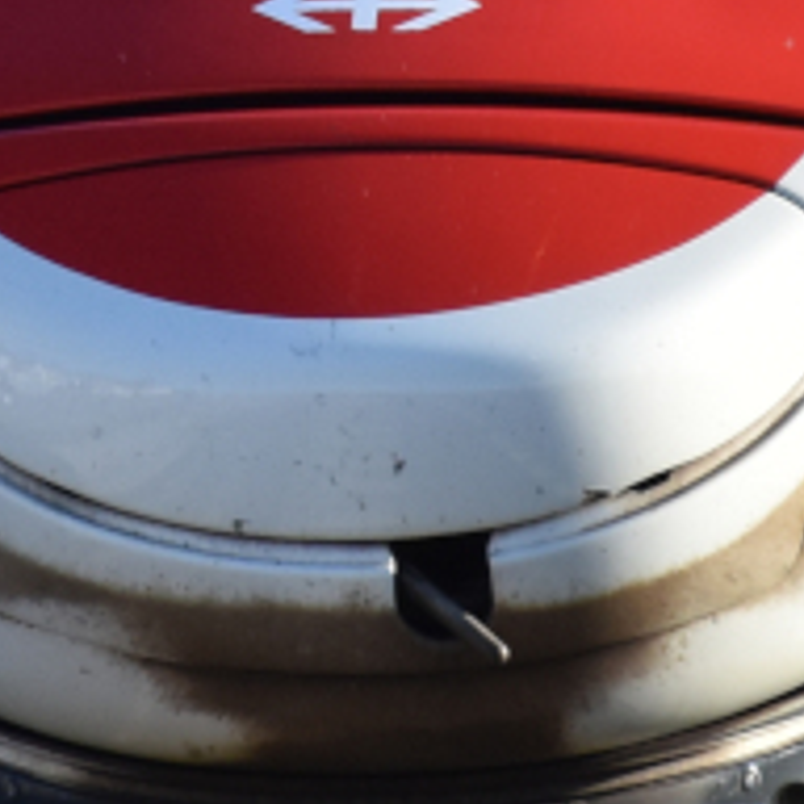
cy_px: -368
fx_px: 29326
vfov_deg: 1.6
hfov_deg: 1.6
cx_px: 226
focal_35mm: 1116
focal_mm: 140
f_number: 5.6
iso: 400
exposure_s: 1/1250
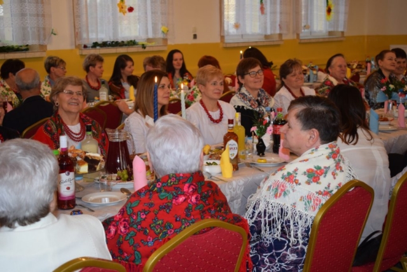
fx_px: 611
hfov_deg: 36.9
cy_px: 136
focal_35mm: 54
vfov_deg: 25.1
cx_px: 204
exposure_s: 1/60
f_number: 4.8
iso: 900
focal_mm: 36
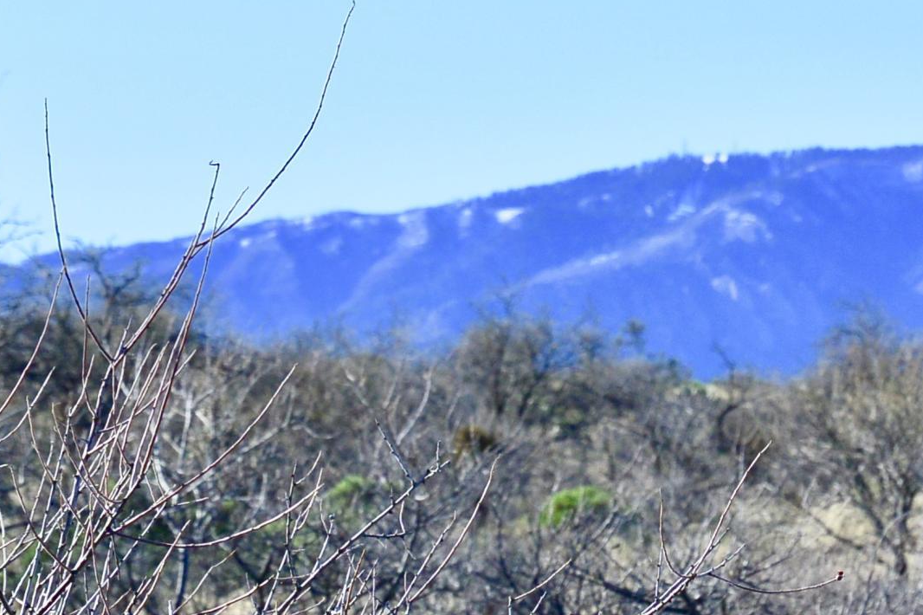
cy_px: 165
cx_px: 725
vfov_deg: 4.7
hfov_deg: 7.1
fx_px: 7433
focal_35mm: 290
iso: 160
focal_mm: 38.5
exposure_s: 1/800
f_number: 5
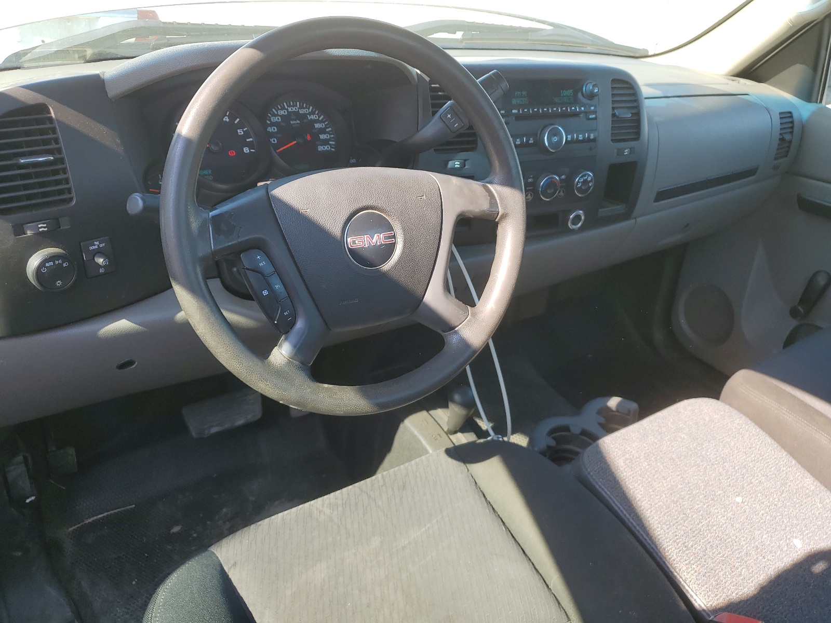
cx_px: 416
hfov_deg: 67.3
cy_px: 312
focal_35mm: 26
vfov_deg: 53.1
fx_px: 624
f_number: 1.5
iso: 50
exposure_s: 1/357
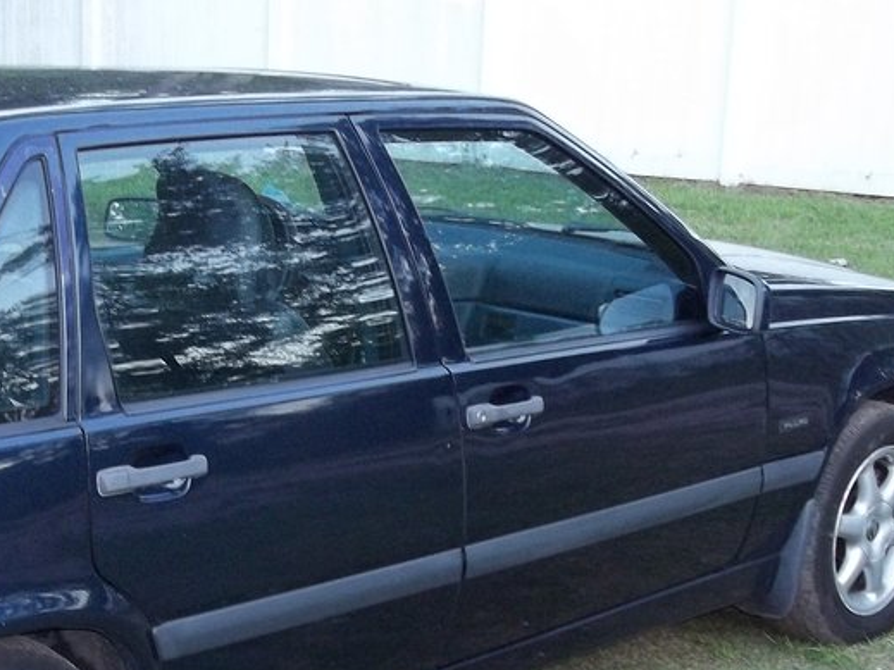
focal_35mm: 74
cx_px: 131
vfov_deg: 19.7
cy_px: 524
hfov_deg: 25.7
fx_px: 1911
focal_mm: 5.7
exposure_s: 1/40
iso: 160
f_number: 2.9
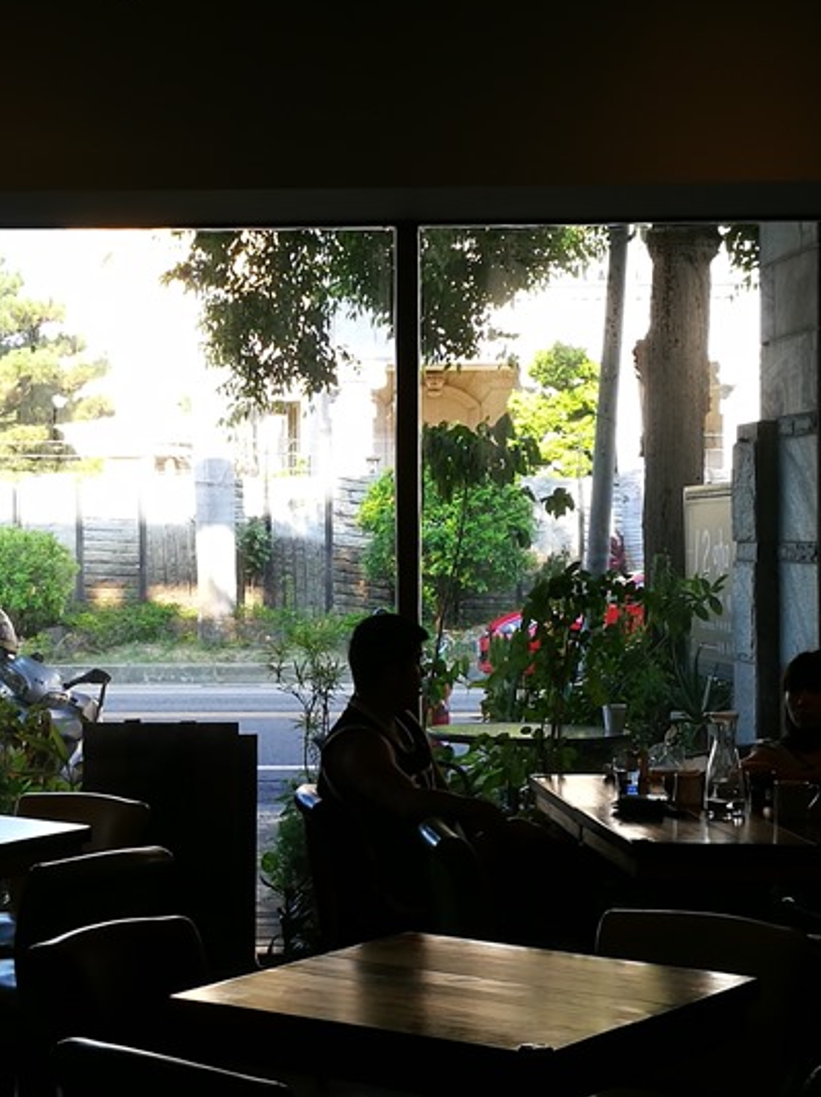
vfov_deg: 26.7
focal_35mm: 73
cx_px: 181
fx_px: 2311
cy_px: 543
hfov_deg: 20.0
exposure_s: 1/120
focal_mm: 4.5
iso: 64
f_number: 2.2
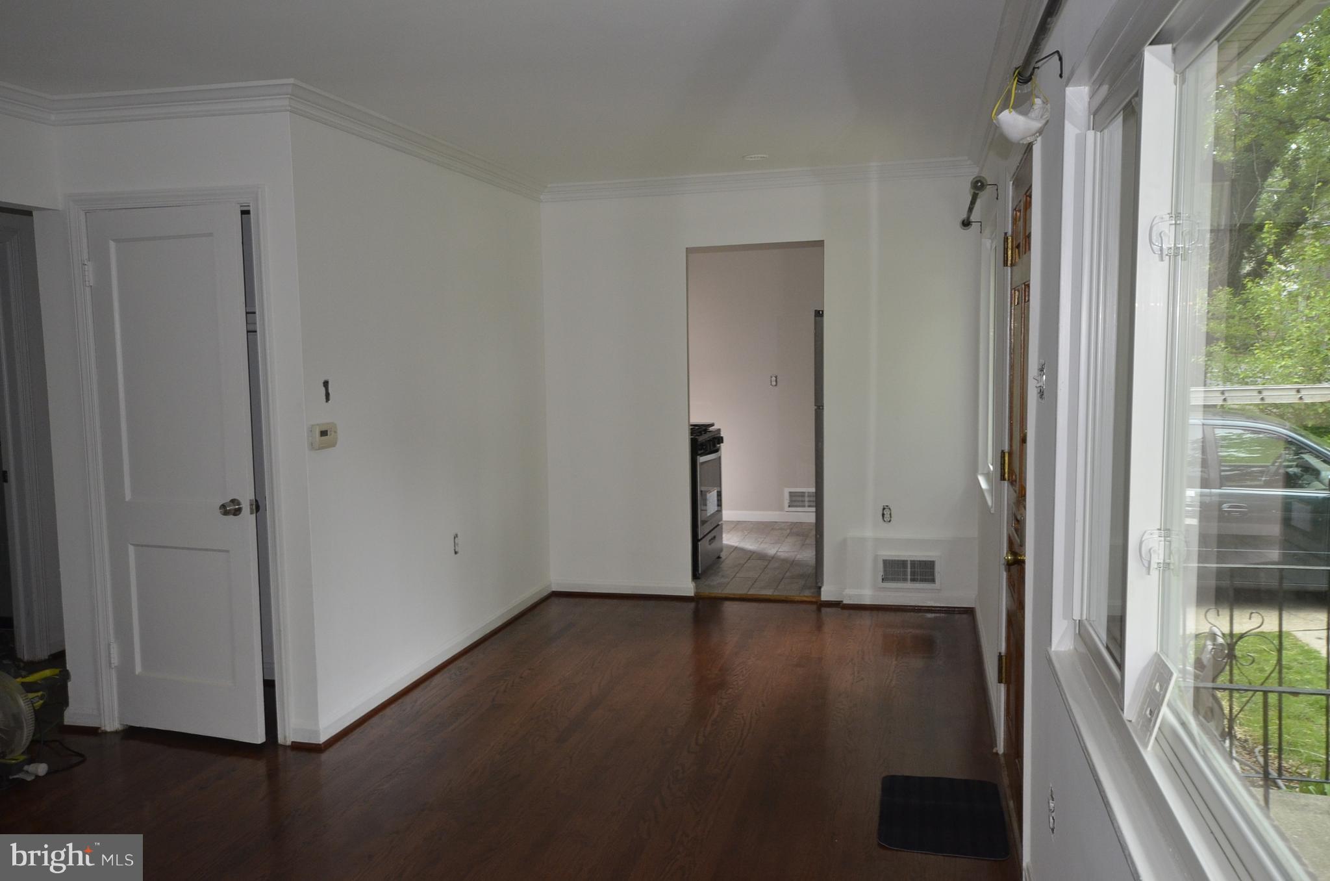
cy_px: 440
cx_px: 665
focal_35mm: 30
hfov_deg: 62.0
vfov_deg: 43.4
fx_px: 1106
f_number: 5.6
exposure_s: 1/60
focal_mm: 20
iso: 800
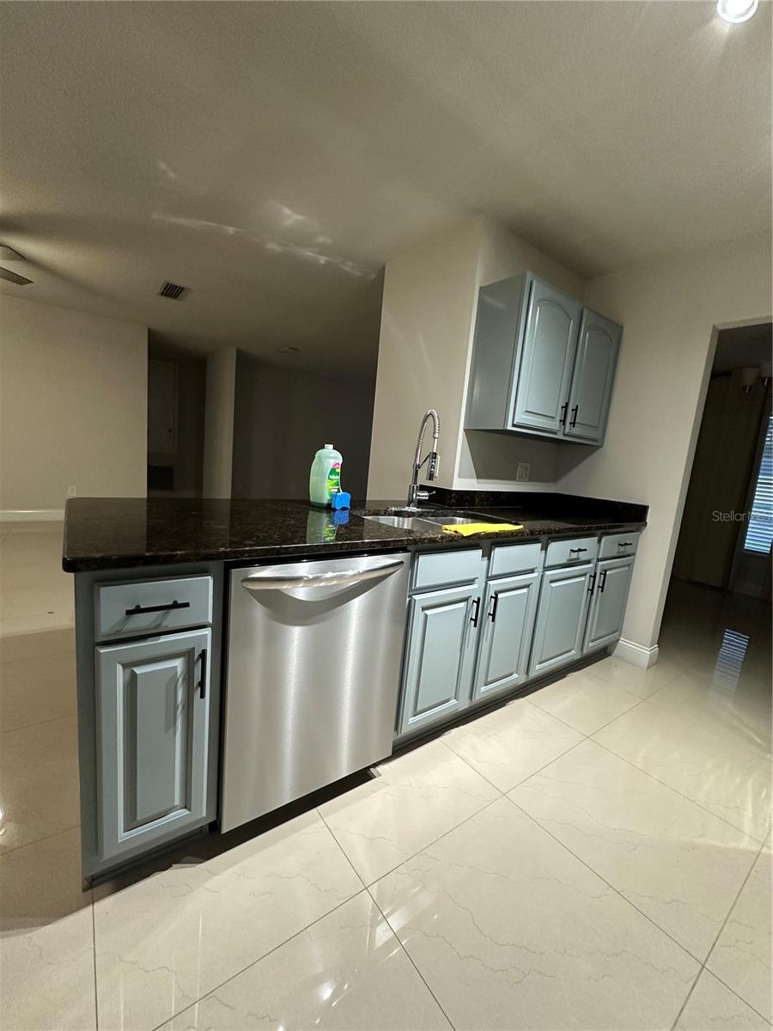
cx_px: 386
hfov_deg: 85.7
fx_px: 417
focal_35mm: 14
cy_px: 516
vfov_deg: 102.1
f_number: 2.2
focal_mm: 2.22
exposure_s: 1/60
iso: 400
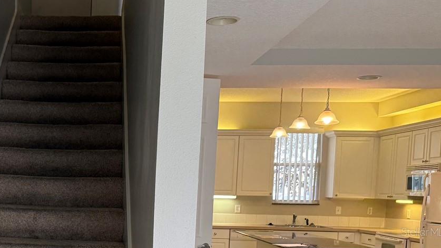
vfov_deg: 23.2
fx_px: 585
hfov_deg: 38.0
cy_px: 232
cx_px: 30
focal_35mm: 50
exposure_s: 1/120
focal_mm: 6.76
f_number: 1.78
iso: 250
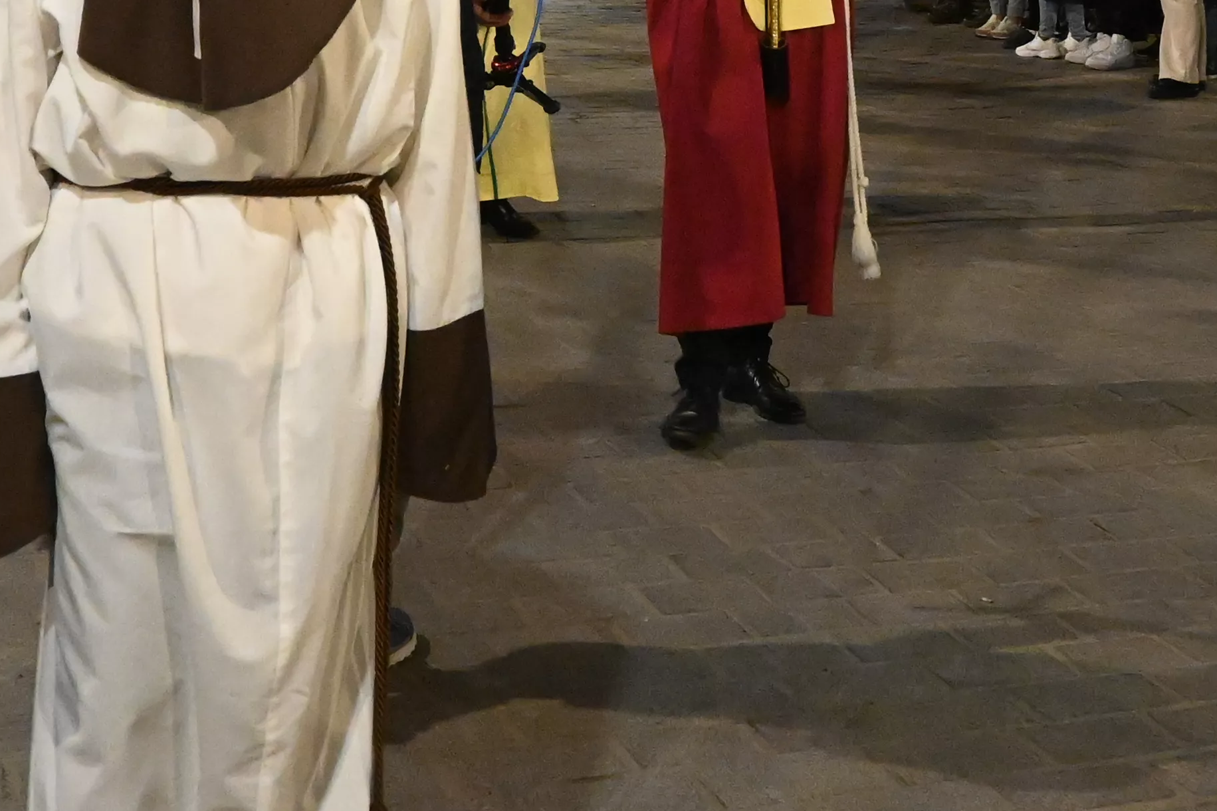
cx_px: 649
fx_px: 2467
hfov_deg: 27.7
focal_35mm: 73
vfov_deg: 18.3
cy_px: 32
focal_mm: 16
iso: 6400
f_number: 4.5
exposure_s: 1/80
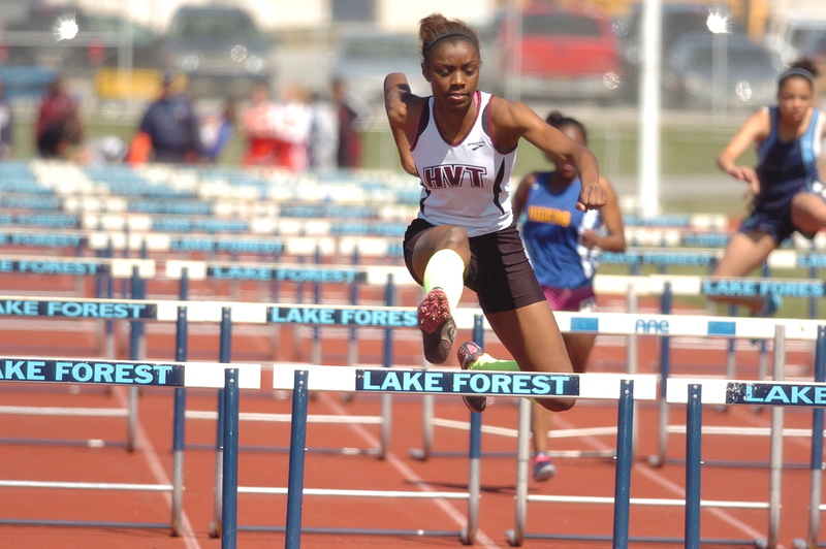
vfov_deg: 3.0
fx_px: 10316
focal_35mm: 450
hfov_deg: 4.6
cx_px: 413
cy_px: 274
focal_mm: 300
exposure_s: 1/3000
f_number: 4.5
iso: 500
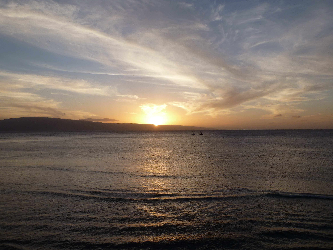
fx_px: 279
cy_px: 121
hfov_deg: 61.7
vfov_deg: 48.2
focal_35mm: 29
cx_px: 168
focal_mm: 5
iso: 100
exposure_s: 1/400
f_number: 4
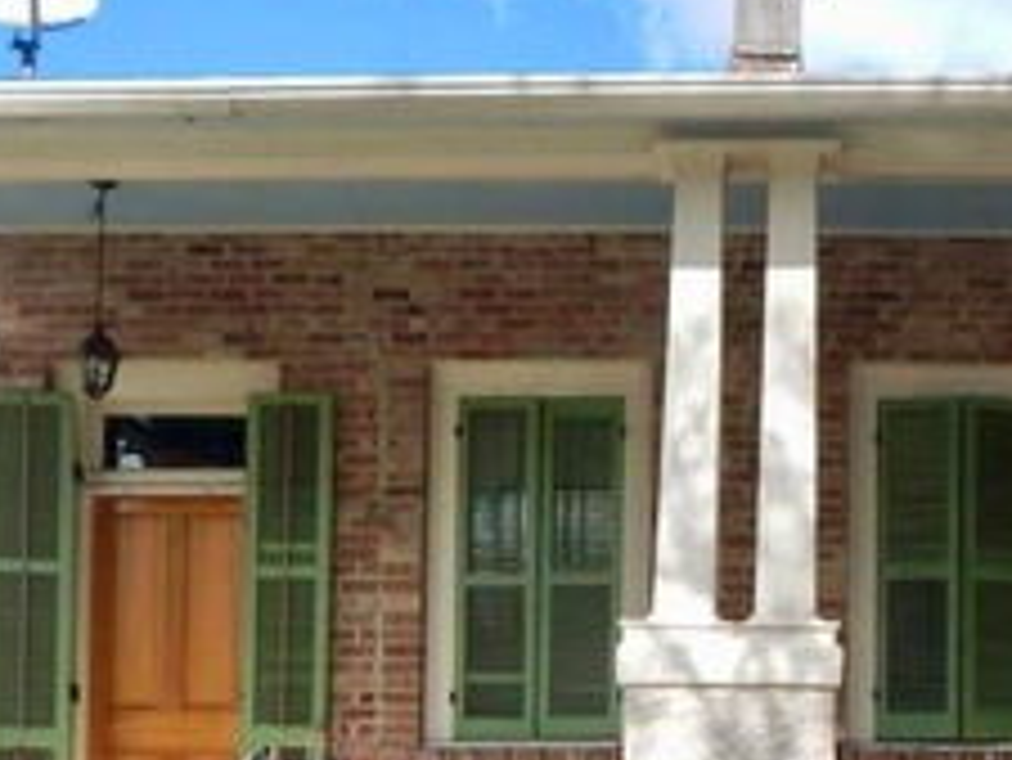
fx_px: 1463
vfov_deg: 27.4
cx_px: 769
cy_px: 764
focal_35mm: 50
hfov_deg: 37.2
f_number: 3
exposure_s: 1/1250
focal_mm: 4
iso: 125
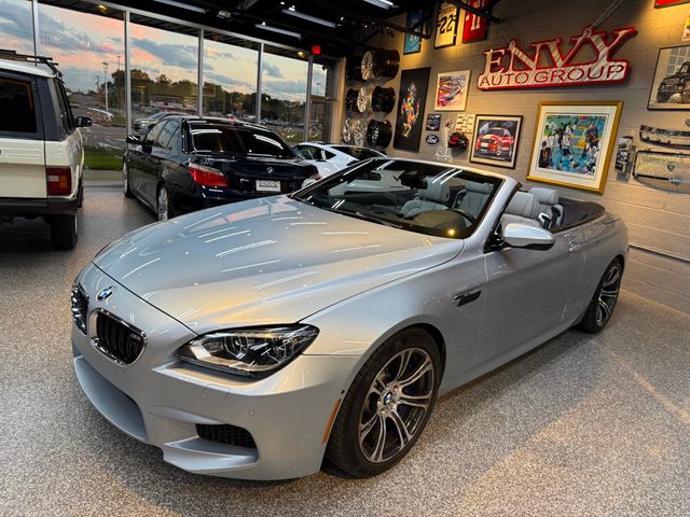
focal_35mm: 24
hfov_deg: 71.6
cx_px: 345
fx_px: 478
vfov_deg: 56.8
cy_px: 258
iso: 125
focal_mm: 6.76
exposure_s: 1/120
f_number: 1.78
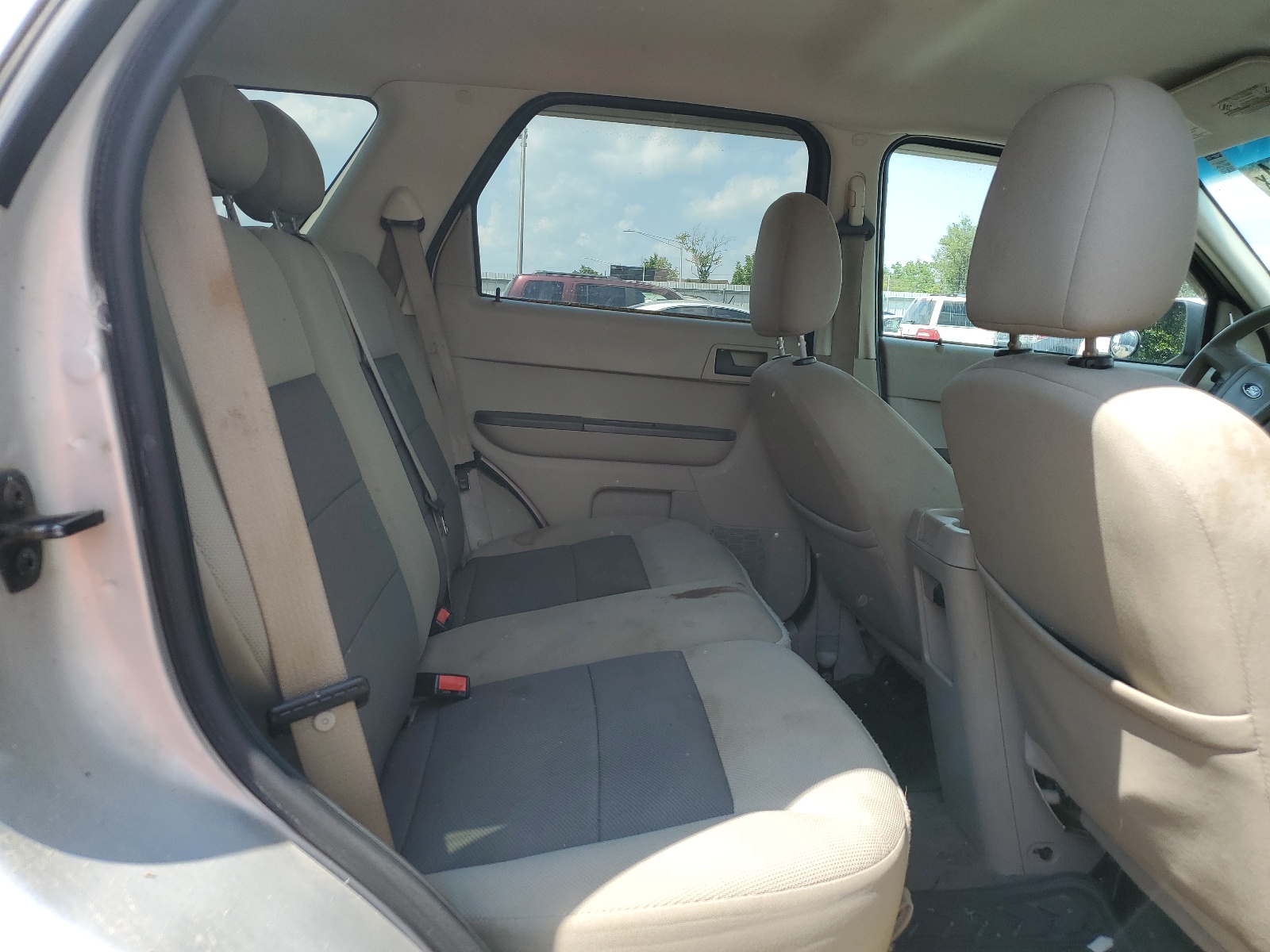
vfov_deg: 53.1
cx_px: 635
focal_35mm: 26
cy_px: 476
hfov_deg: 67.3
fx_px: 954
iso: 50
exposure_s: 1/833
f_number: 1.5
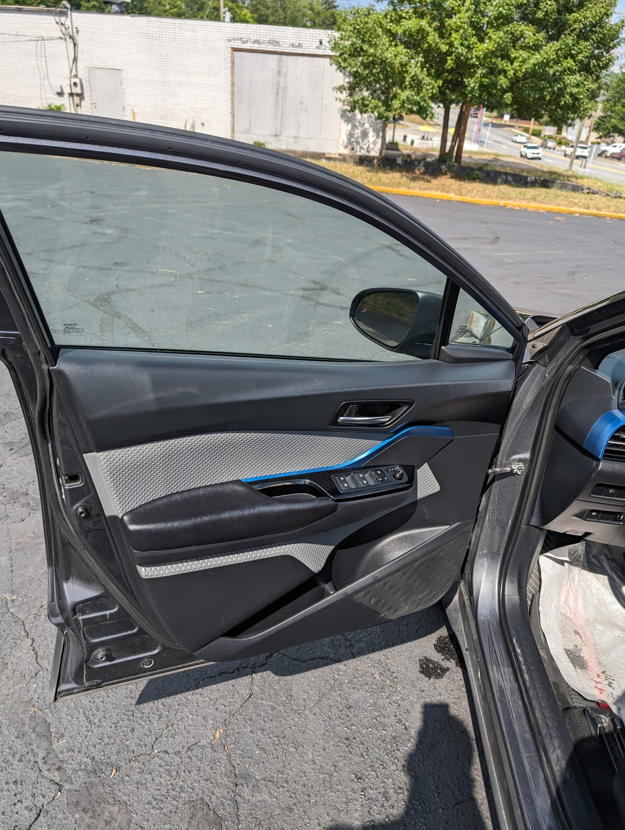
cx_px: 312
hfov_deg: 56.9
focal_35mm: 24
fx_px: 576
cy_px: 415
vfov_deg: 71.5
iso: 21
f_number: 1.68
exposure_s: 1/934
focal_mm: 6.9
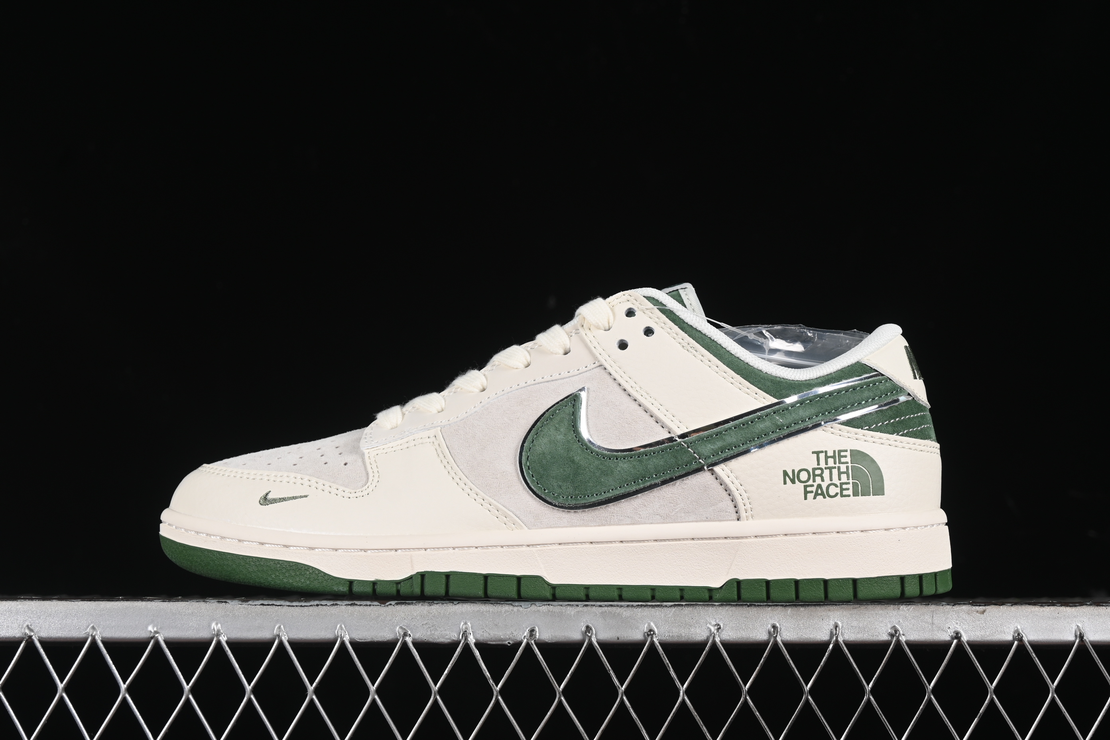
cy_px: 370
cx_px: 555
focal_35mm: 75
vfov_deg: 18.2
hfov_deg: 27.0
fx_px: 2312
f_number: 8
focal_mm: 50
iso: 160
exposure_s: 1/80
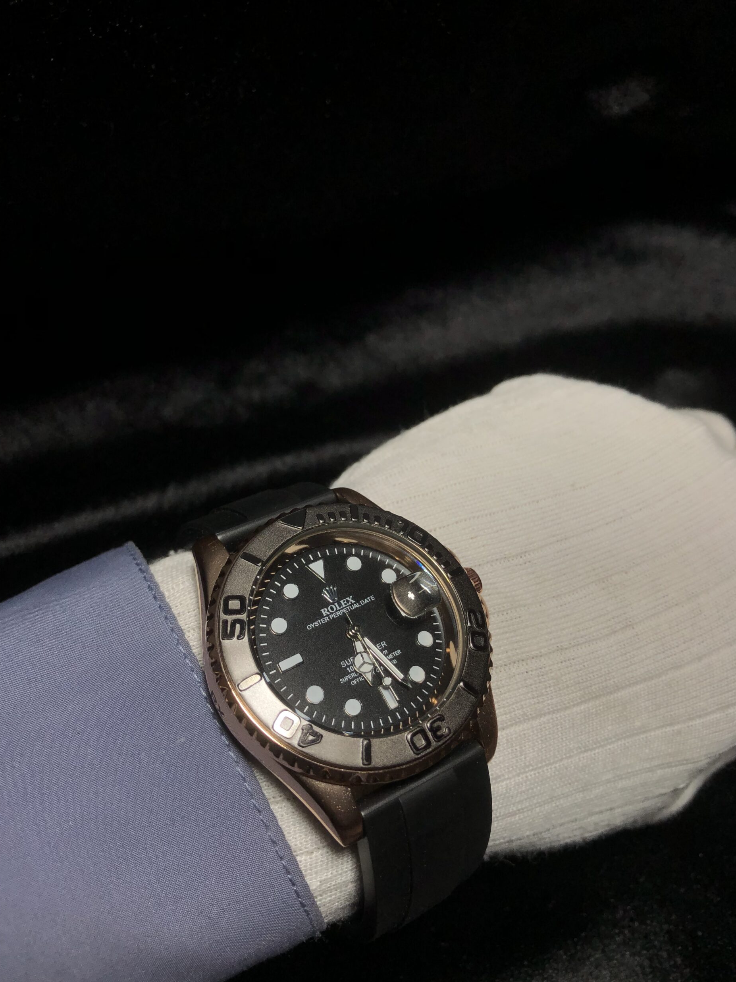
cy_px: 508
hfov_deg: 48.2
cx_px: 369
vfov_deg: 61.6
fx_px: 822
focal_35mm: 29
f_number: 1.8
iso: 20
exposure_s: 1/155
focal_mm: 3.99
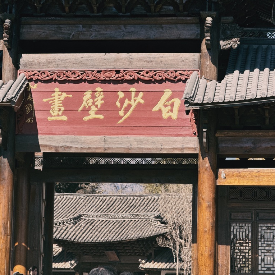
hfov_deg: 12.3
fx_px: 1276
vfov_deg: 12.3
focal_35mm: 142
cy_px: 137
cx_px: 95
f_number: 2.8
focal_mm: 15.66
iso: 50
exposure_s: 1/1130
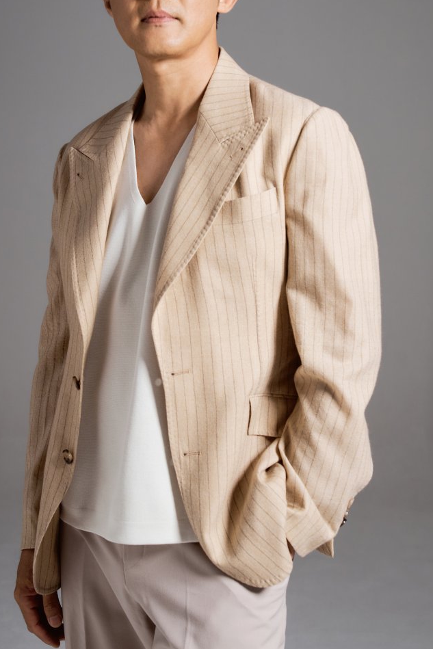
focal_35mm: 67
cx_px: 189
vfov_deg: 30.0
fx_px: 1208
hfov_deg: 20.3
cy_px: 254
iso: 500
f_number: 5.6
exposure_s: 1/125
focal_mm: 53
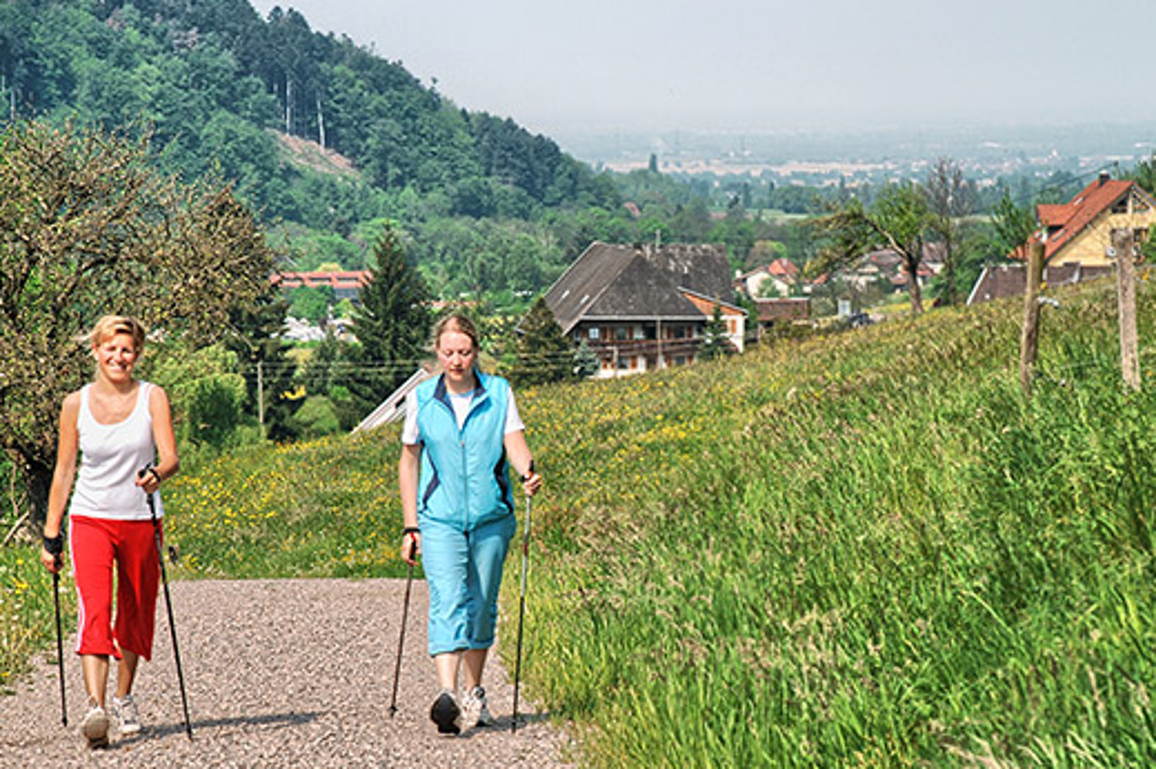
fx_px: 5281
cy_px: 440
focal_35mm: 165
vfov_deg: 8.3
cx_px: 640
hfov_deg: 12.5
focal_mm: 95
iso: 140
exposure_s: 1/500
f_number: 5.6
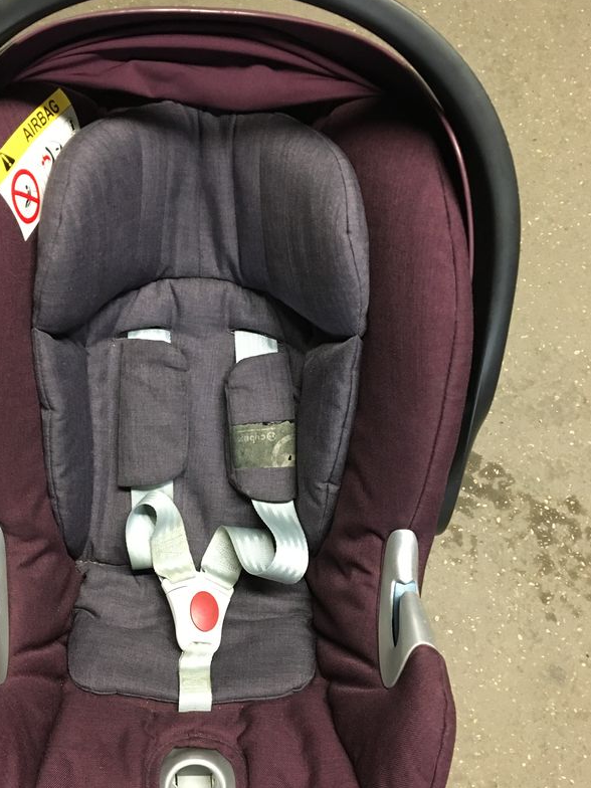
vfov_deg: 50.0
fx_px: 842
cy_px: 440
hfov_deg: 38.5
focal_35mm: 37
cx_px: 227
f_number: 2.2
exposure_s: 1/17
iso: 250
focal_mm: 4.15
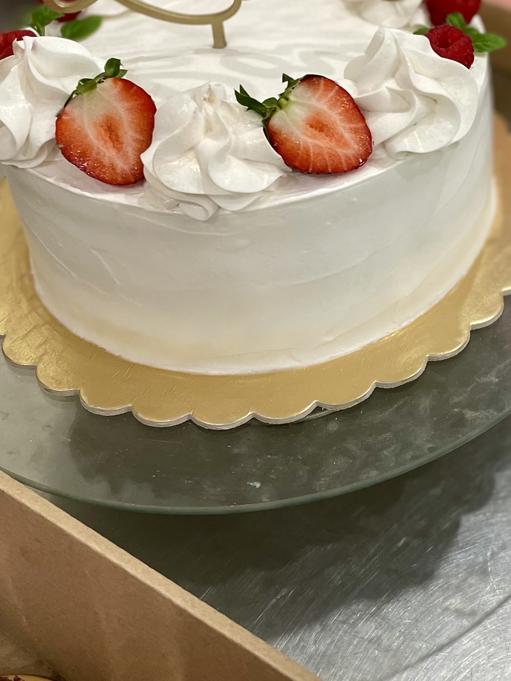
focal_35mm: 58
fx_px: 1141
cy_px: 126
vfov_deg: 32.2
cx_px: 484
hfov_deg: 24.3
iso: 125
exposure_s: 1/100
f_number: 1.6
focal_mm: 4.2
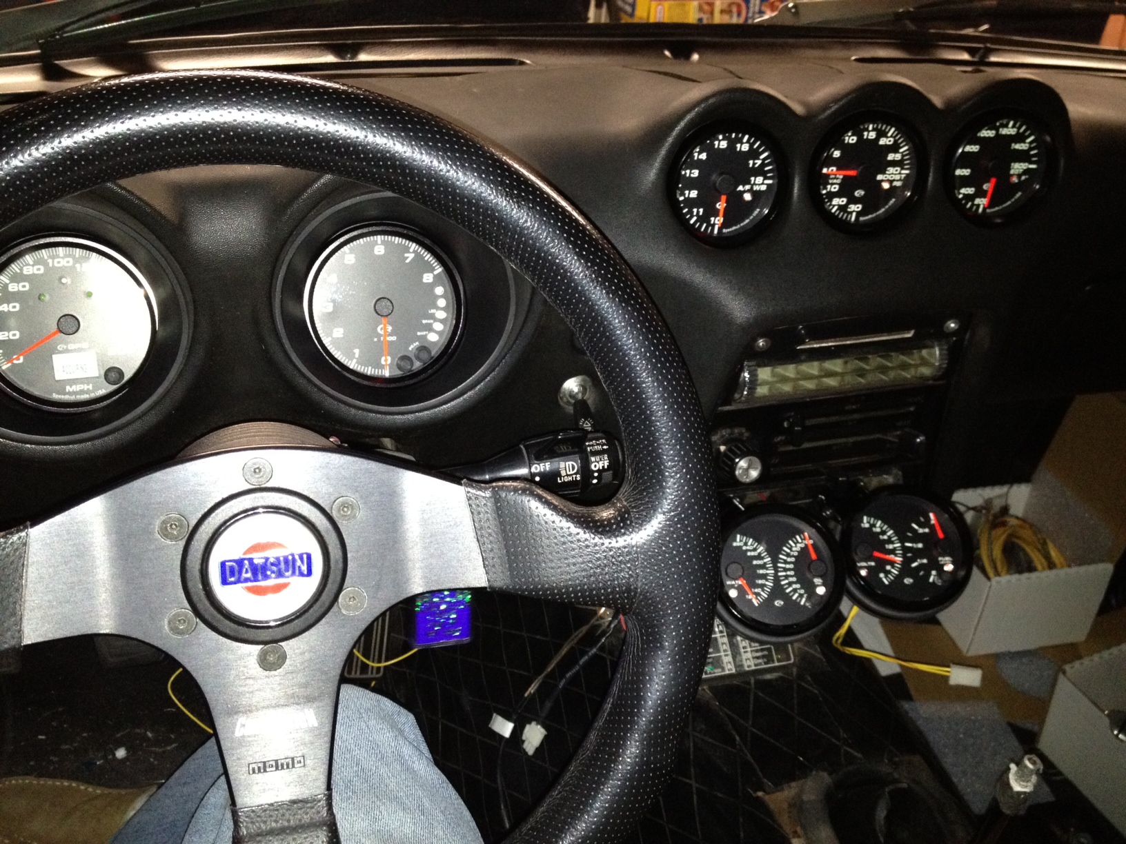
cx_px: 563
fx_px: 1138
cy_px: 422
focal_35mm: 35
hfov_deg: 52.6
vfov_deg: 40.7
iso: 320
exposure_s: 1/16
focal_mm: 4.28
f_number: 2.4
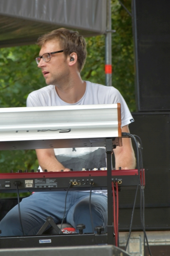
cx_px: 85
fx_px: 1594
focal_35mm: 225
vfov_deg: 9.2
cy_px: 128
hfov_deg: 6.1
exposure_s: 1/50
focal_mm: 150
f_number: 10
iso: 250
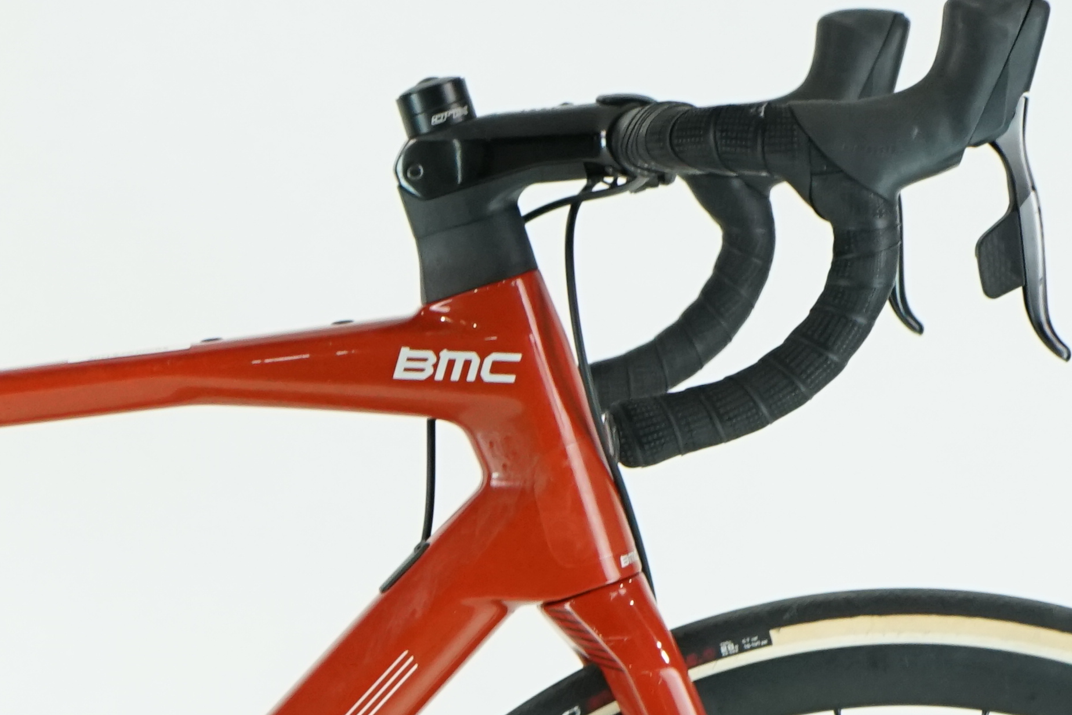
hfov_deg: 9.1
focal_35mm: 224
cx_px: -99
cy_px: 883
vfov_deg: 6.1
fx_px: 6670
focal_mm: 69
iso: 1600
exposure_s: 1/200
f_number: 5.6
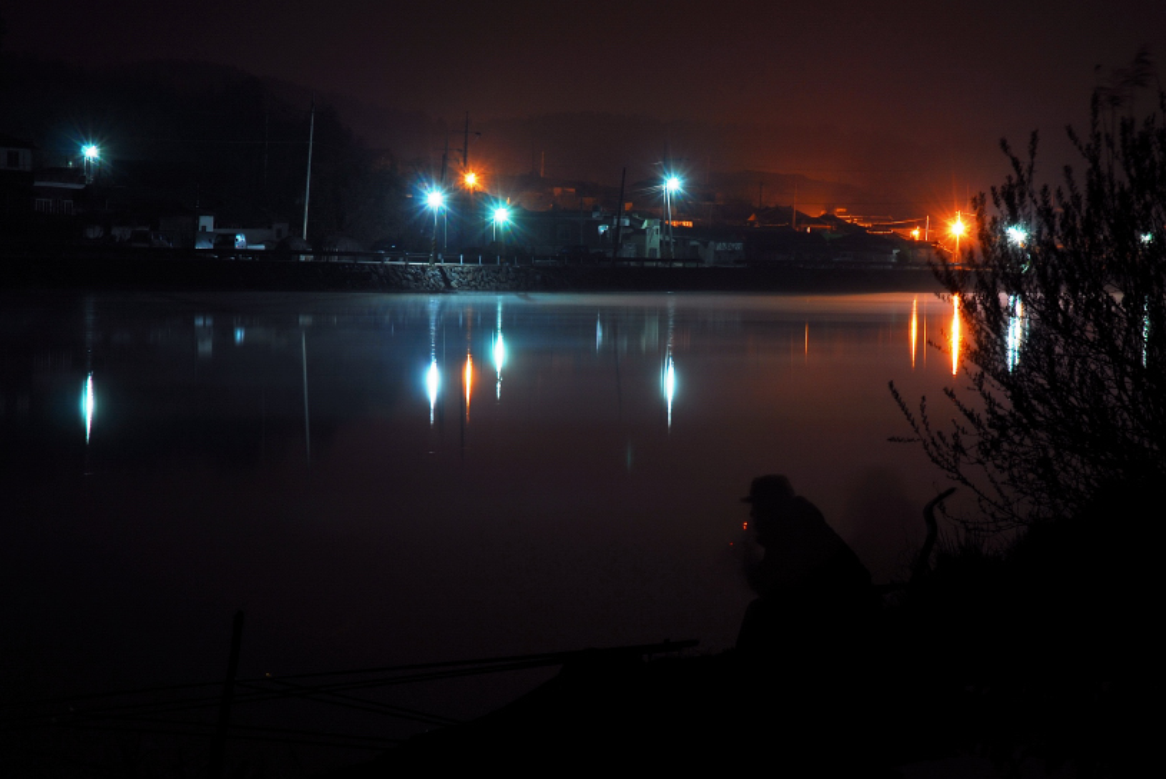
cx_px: 657
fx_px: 4279
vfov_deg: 10.4
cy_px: 405
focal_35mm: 132
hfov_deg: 15.5
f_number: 8
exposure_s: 30
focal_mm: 70
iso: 100
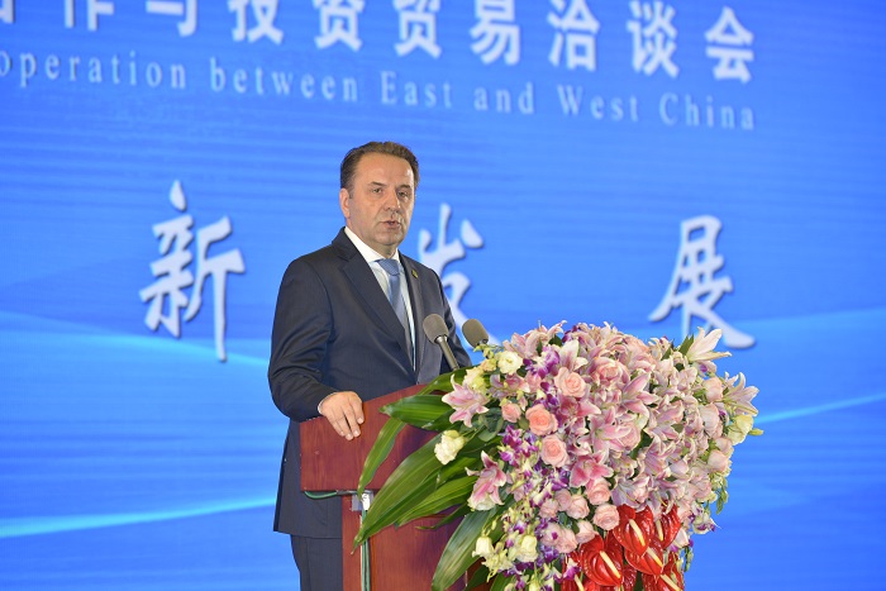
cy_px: 296
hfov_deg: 12.1
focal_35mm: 170
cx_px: 443
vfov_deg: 8.1
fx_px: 4184
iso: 640
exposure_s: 1/200
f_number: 5.6
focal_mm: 170
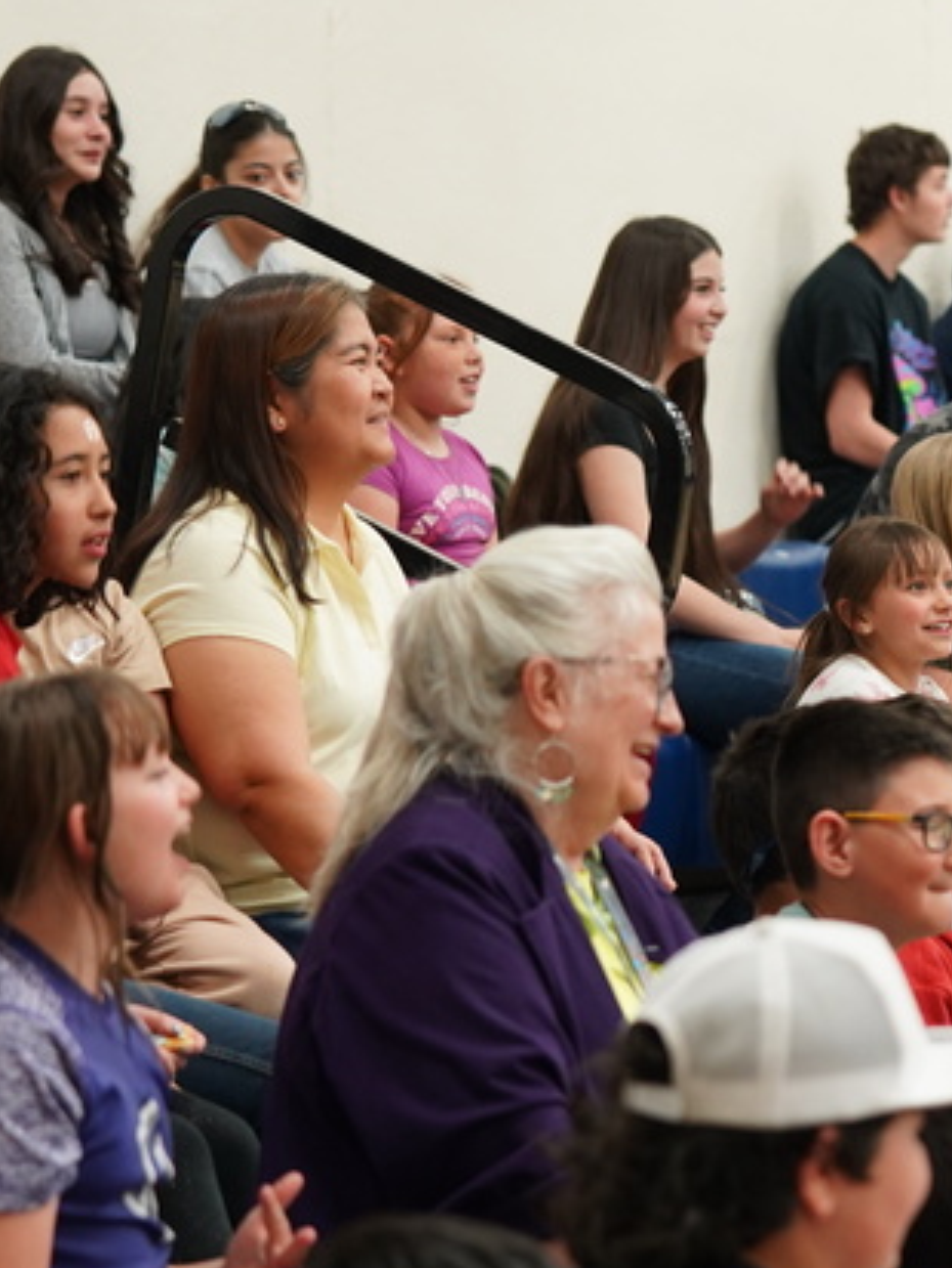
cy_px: 938
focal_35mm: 167
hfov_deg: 8.8
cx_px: 1222
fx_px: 6121
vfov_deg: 11.8
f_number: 3.2
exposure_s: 1/160
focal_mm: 70
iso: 1600
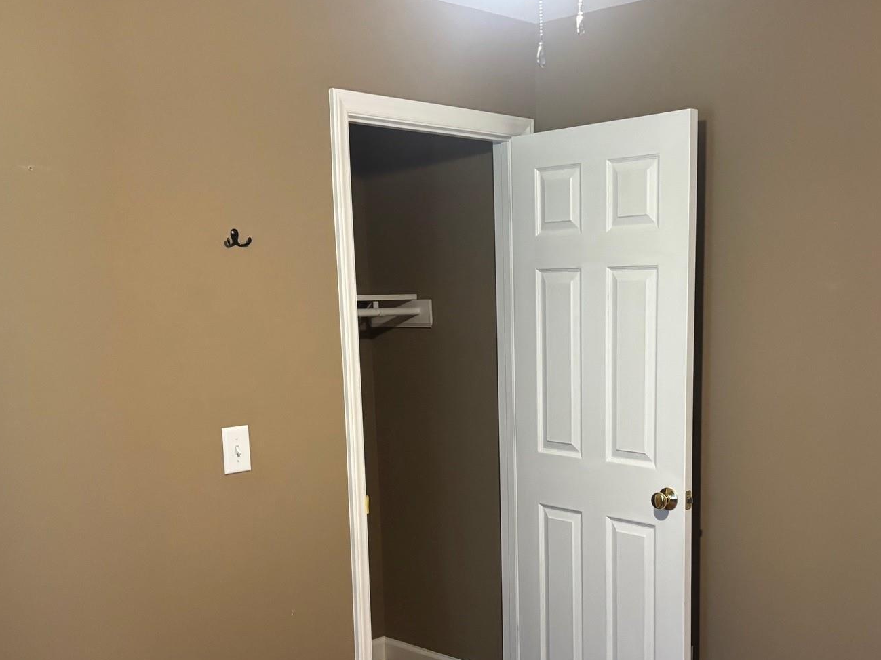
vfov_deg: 34.7
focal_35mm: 41
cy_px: 463
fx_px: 1043
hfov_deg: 45.6
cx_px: 513
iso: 500
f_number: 1.6
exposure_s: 1/40
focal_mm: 5.96
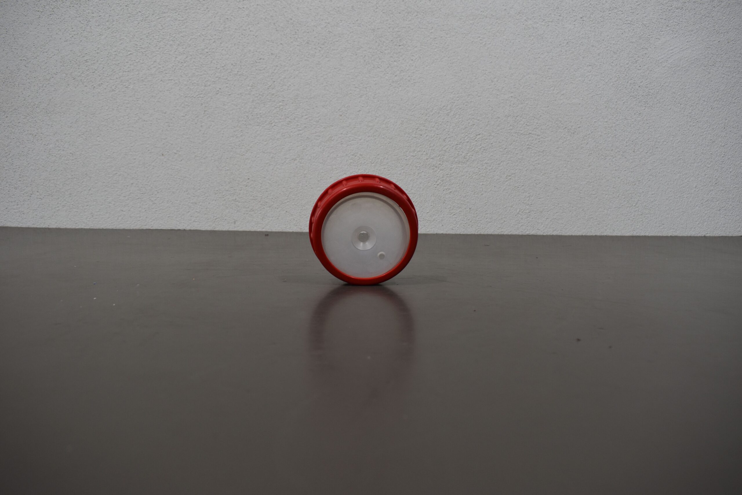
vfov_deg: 43.6
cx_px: 371
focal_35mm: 30
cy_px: 248
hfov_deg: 61.9
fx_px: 618
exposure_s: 1/125
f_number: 5.6
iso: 360
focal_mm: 20
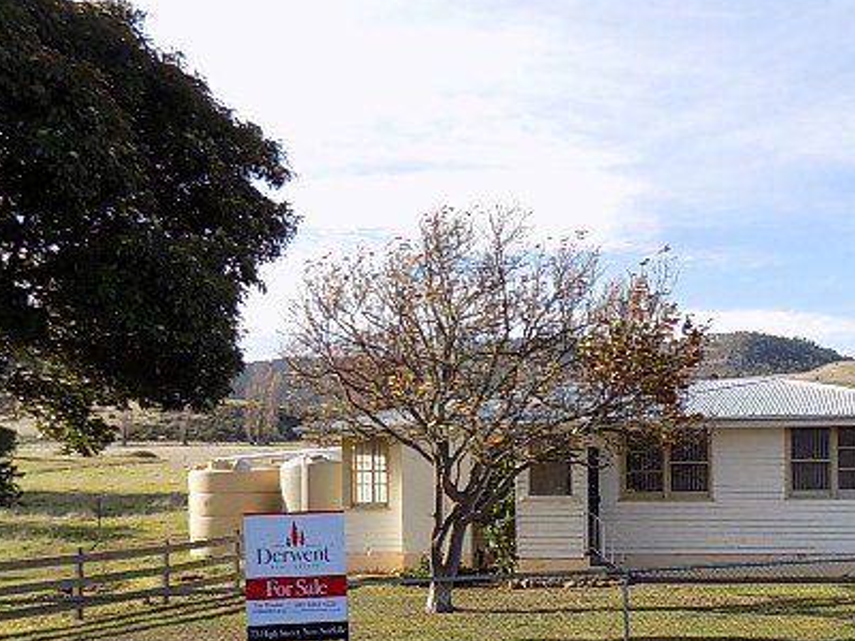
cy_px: 489
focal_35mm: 46
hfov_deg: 39.3
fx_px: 1136
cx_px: 705
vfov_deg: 30.9
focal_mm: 4
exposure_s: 1/640
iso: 80
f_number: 3.1
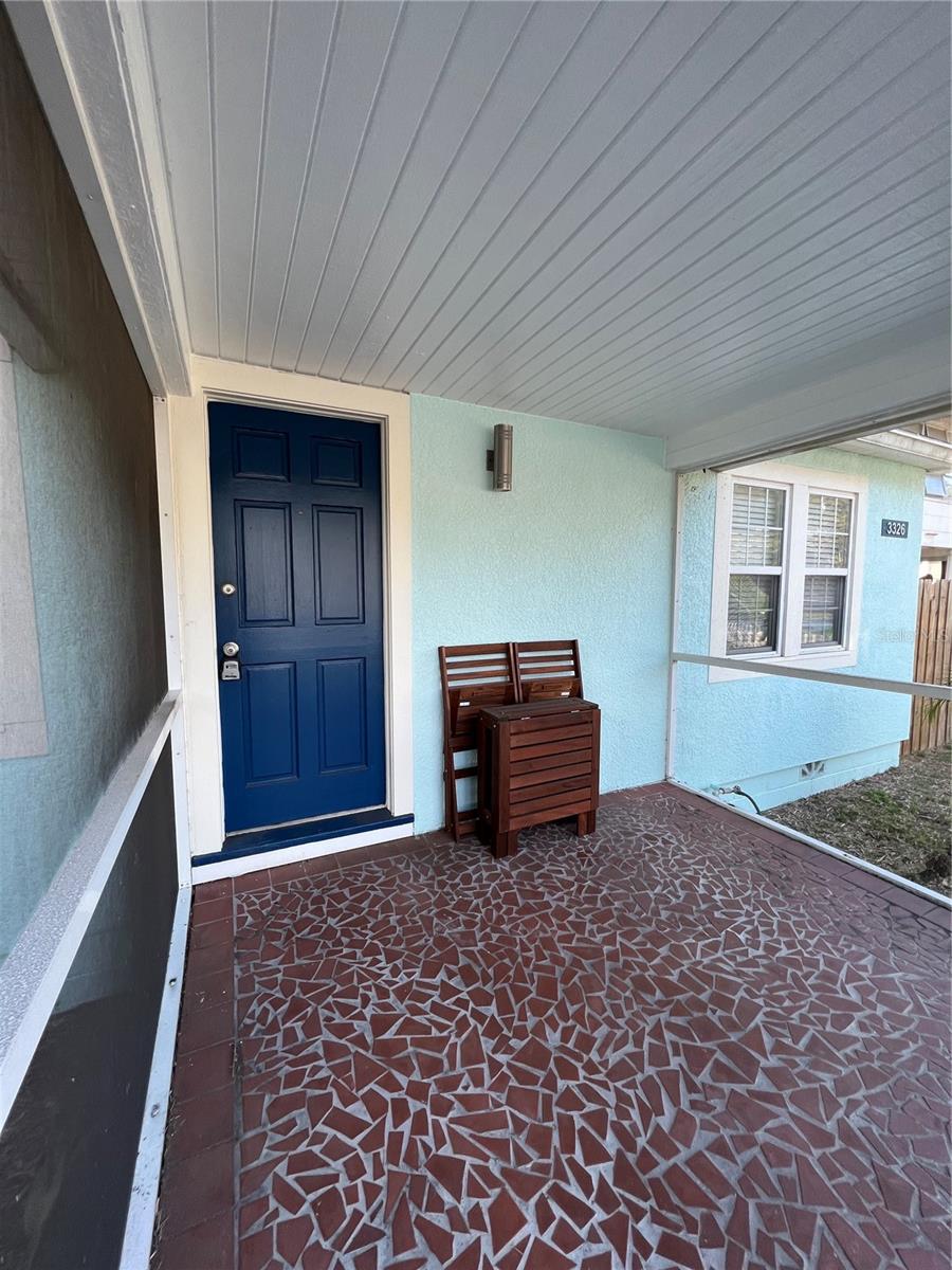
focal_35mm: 13
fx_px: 477
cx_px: 476
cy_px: 635
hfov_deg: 89.9
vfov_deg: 106.2
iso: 64
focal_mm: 1.57
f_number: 1.8
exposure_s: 1/122
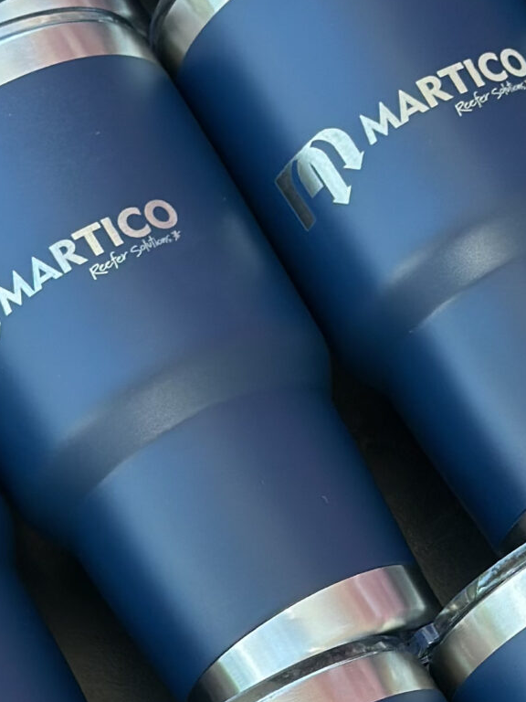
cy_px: 616
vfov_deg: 12.3
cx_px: 557
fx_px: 3242
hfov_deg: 9.2
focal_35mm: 160
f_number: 1.78
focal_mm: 6.86
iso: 100
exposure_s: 1/121
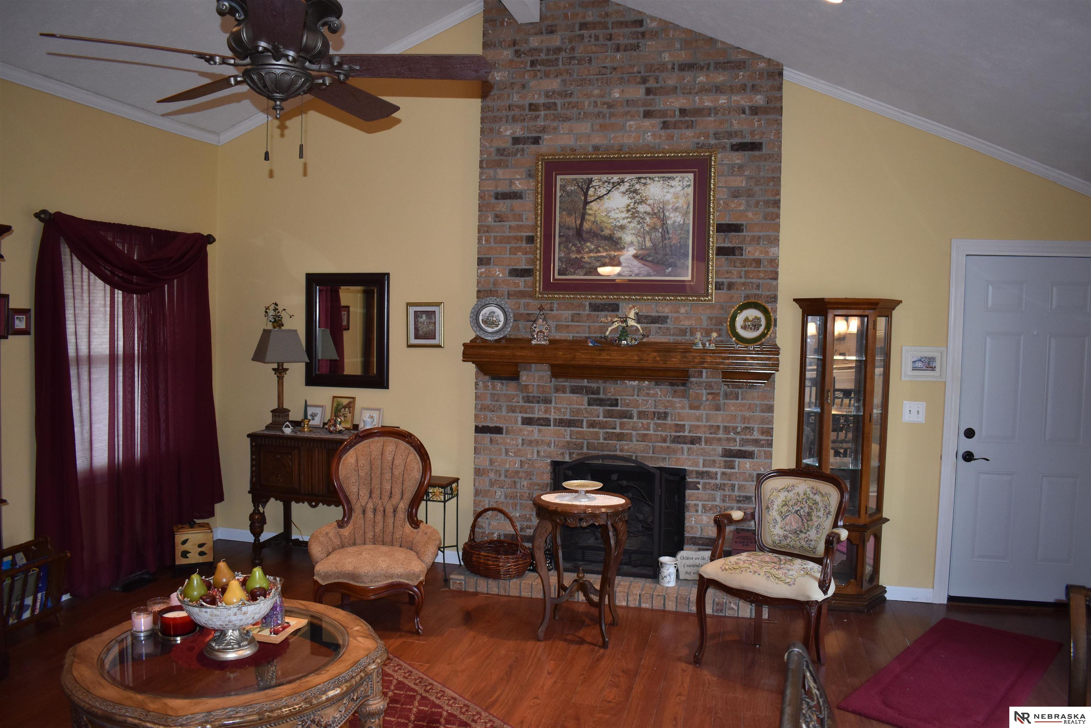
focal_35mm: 27
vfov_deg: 47.9
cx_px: 546
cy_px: 364
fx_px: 818
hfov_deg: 67.4
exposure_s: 1/125
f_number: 3.5
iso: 900
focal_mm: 18
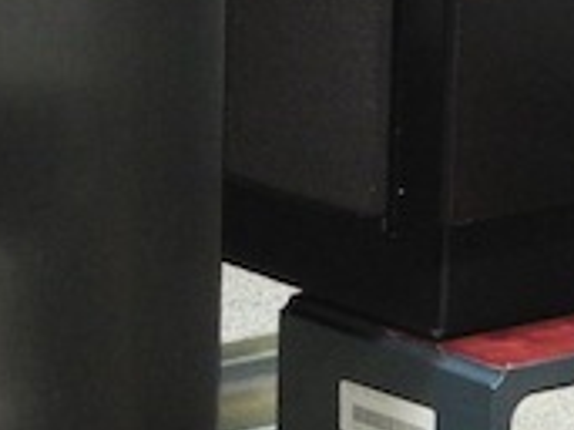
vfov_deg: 4.3
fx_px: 5667
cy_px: 245
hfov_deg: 5.7
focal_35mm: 342
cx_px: -611
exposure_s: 1/8.6
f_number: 3.5
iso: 400
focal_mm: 13
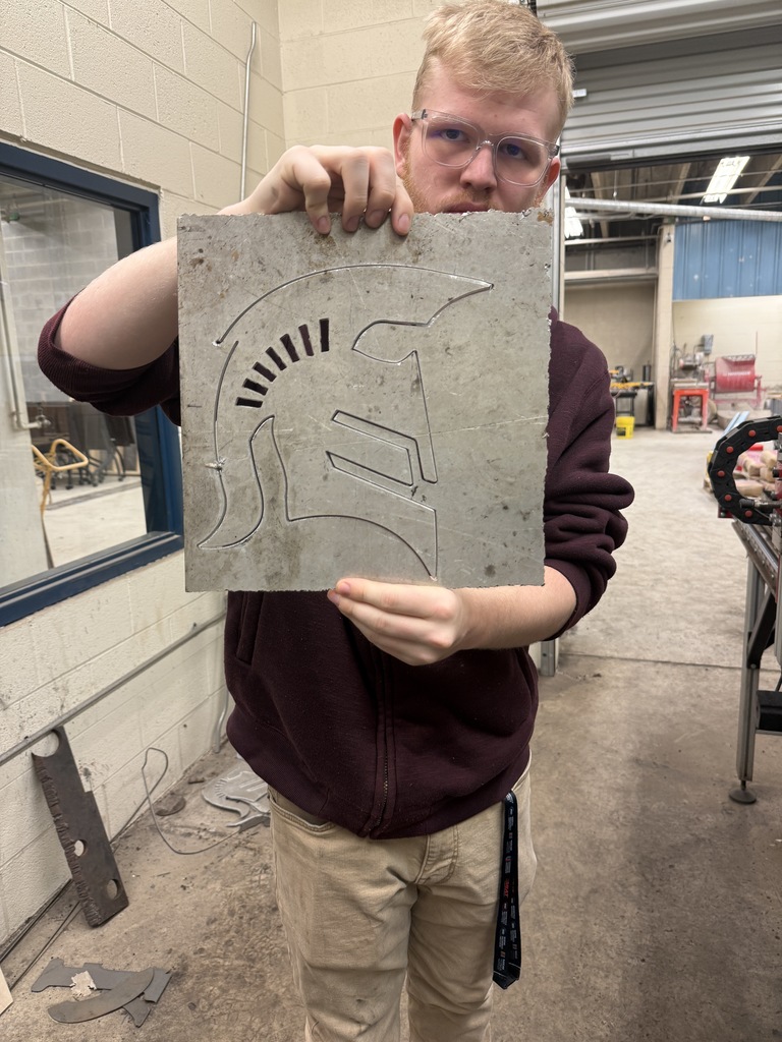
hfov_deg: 56.8
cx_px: 391
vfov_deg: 71.6
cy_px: 521
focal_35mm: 24
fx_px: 723
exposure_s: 1/60
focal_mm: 6.76
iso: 125
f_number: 1.78
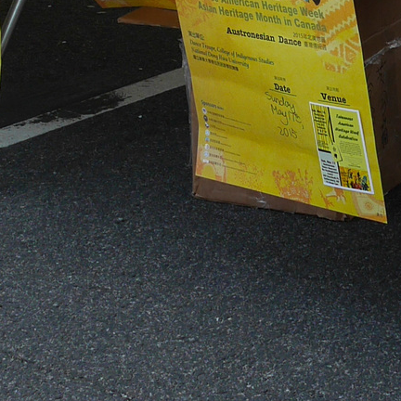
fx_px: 2280
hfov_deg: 10.0
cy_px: -270
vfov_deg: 9.6
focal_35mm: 174
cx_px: 290
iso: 200
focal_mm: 17
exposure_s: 1/320
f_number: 5.6
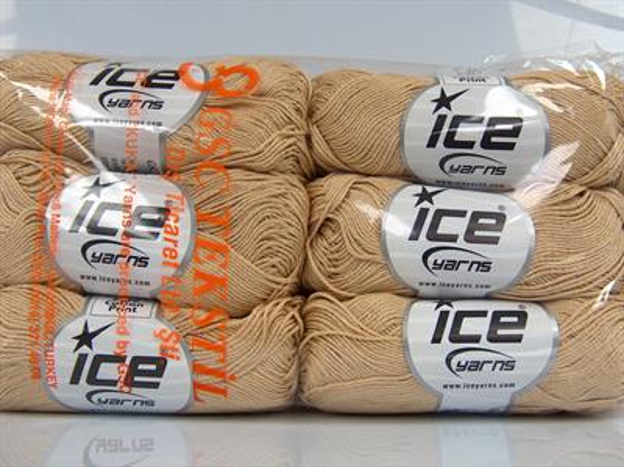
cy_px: 234
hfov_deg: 43.0
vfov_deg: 32.8
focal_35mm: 44
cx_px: 312
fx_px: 792
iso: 162
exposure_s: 1/120
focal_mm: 8.96
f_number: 2.8
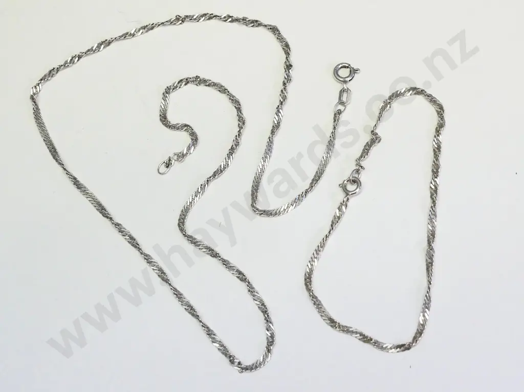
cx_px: 262
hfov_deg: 34.4
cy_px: 196
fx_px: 847
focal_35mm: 56
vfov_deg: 26.1
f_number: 5.6
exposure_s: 1/320
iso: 3200
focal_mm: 28
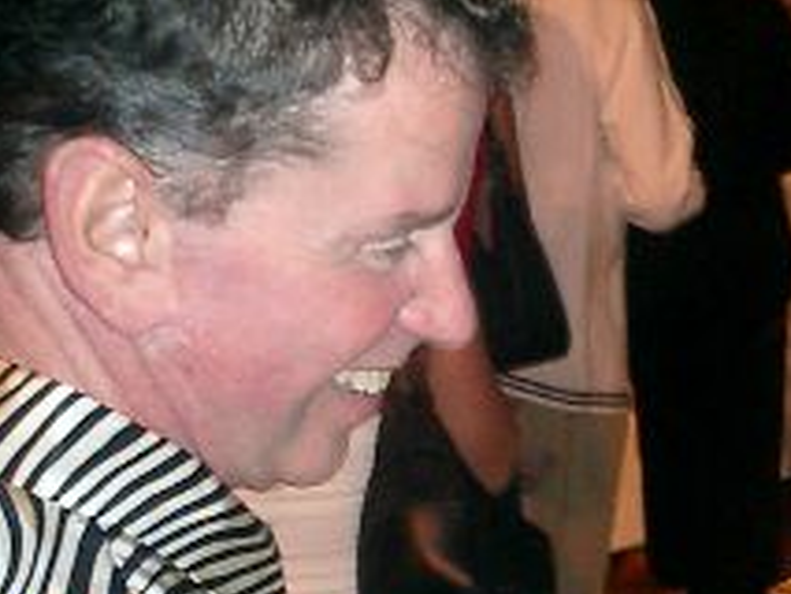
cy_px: 705
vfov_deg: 13.4
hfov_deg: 17.7
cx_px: 806
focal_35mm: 108
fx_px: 2469
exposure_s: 1/30
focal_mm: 7.5
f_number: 3.2
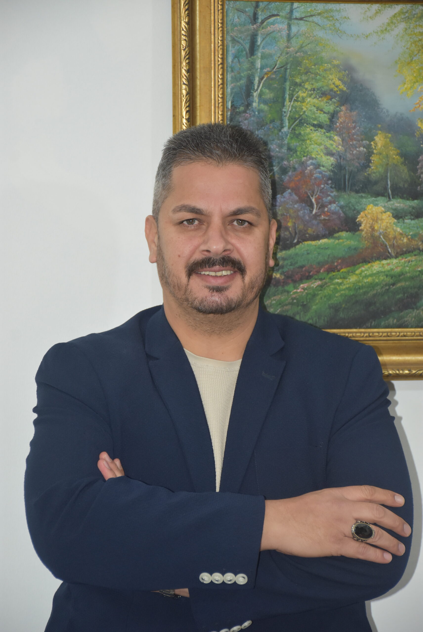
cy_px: 316
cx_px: 212
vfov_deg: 15.2
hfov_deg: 10.2
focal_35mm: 135
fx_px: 2375
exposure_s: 1/60
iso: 900
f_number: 5.3
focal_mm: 90
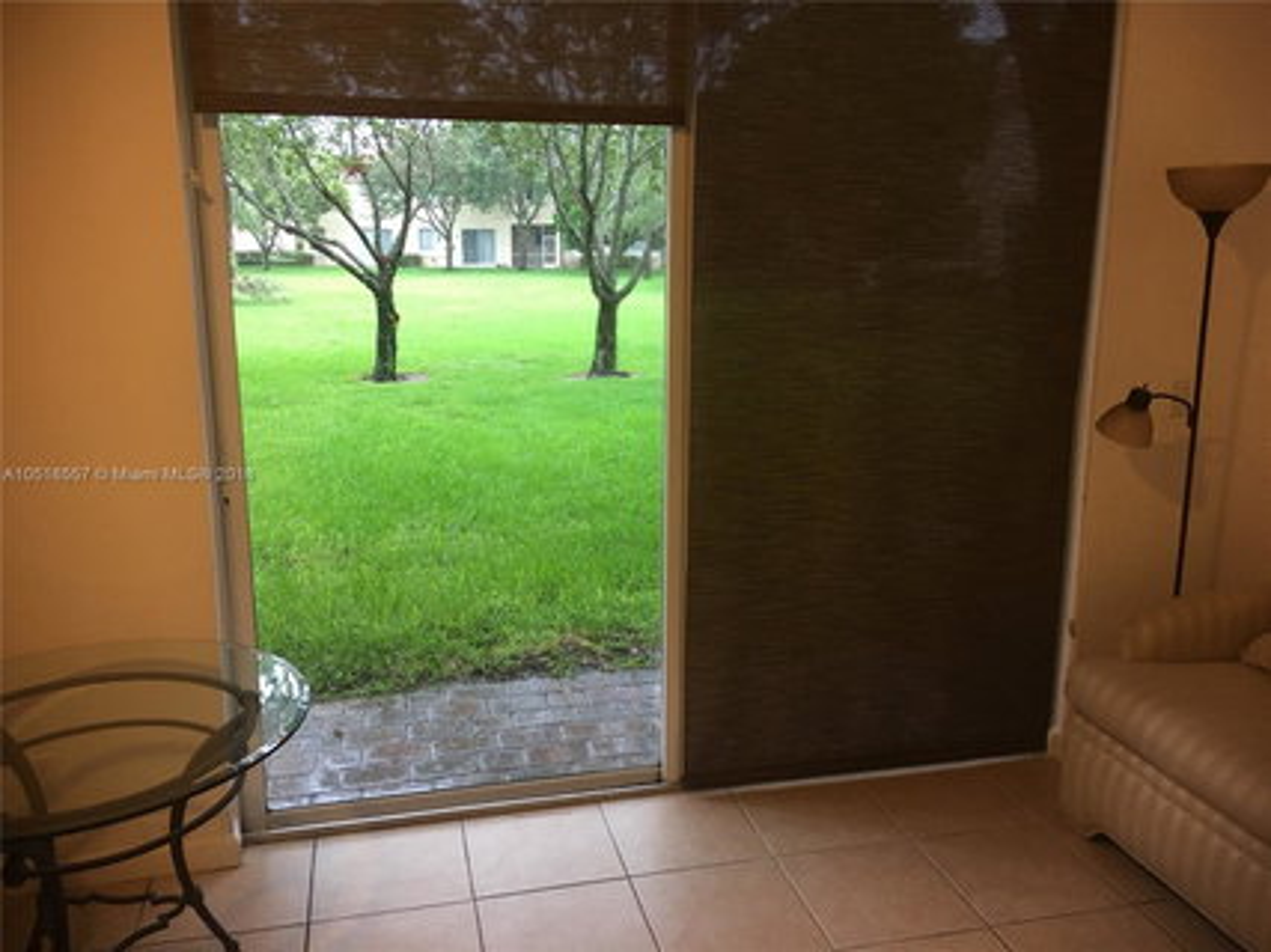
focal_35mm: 29
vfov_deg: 48.2
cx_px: 636
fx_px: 1064
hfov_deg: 61.7
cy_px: 476
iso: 50
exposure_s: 1/15
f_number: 2.2
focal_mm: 4.15
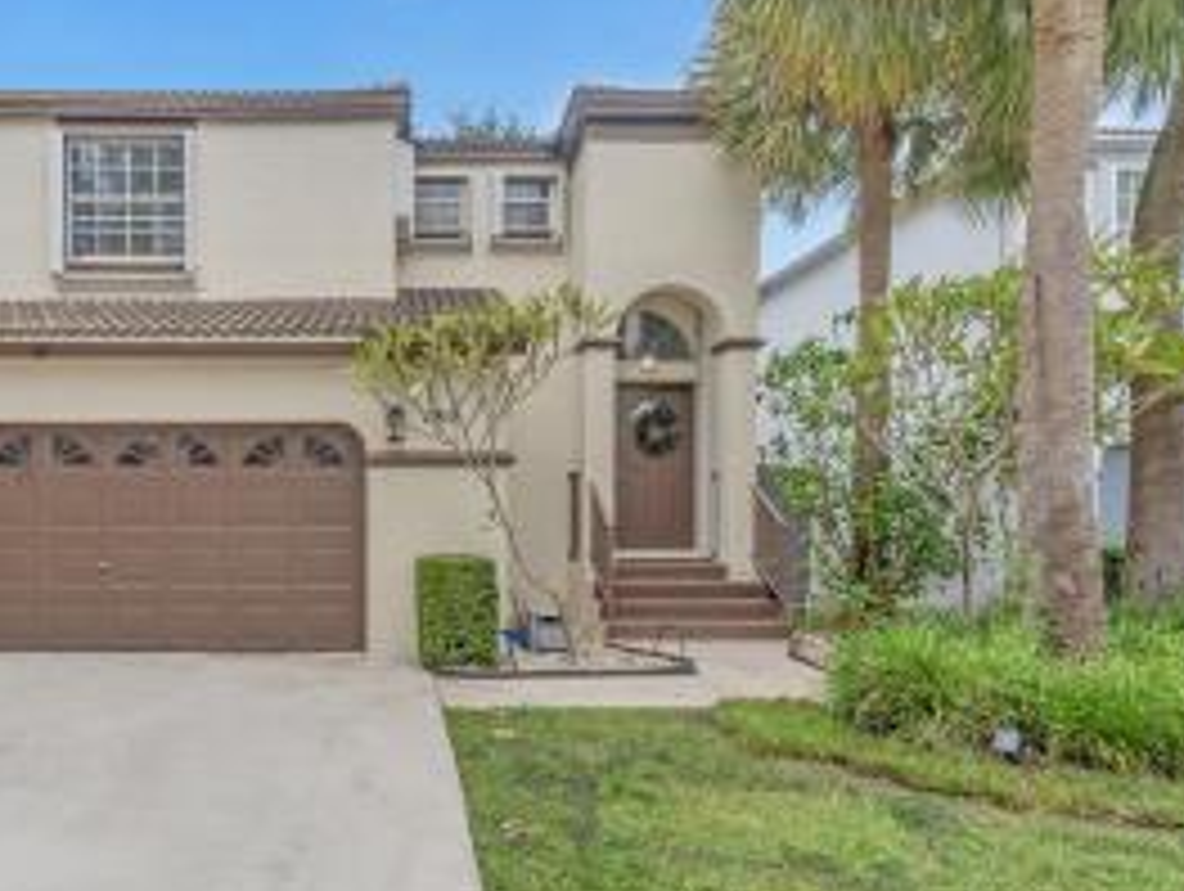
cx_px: 392
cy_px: 513
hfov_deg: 71.6
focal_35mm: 23
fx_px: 788
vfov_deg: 58.7
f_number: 8
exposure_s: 1/125
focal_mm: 14
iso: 100
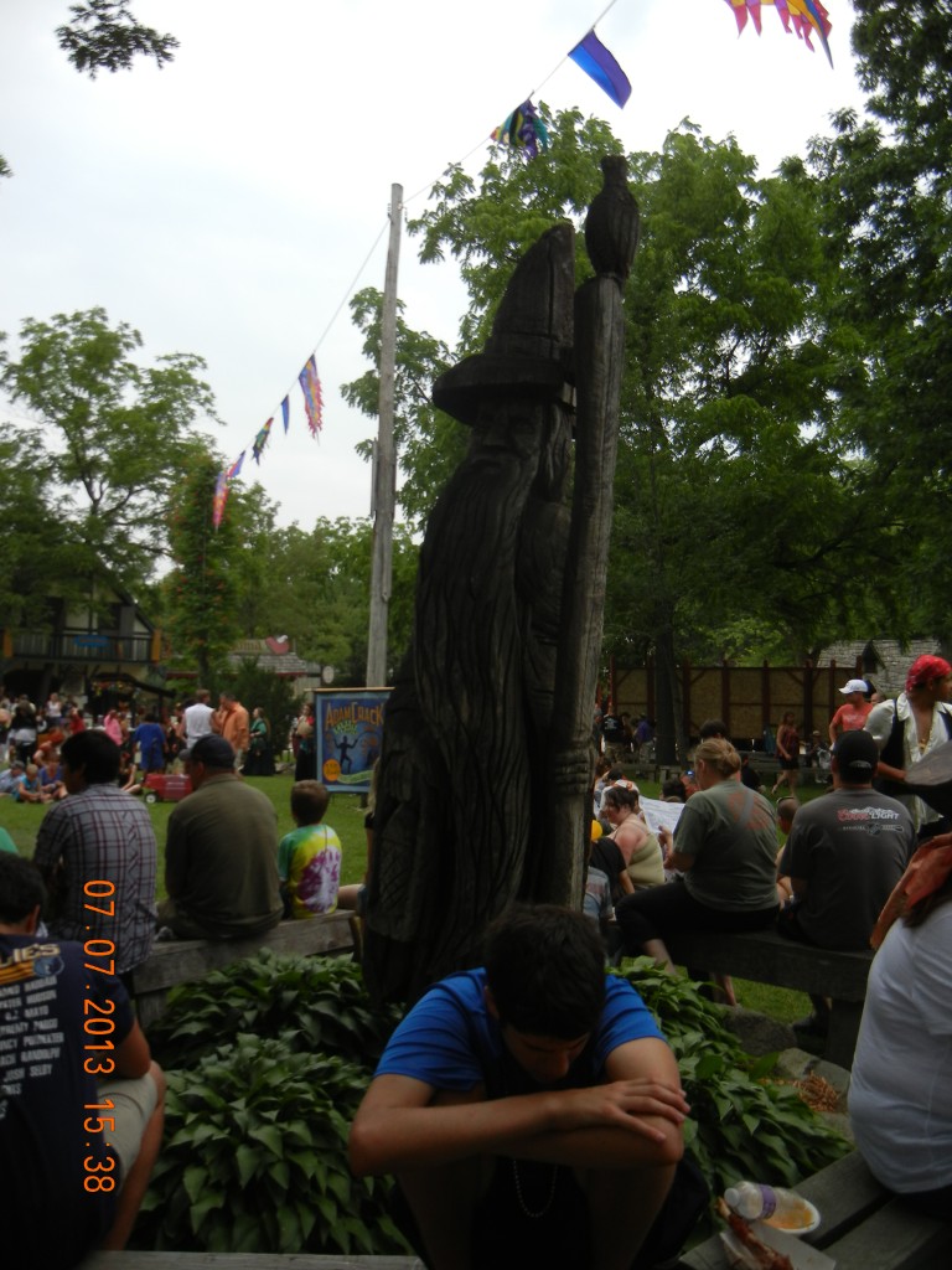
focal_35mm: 30
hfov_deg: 46.8
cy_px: 635
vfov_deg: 60.0
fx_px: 1100
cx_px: 476
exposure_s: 1/536
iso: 160
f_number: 3.5
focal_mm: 5.4
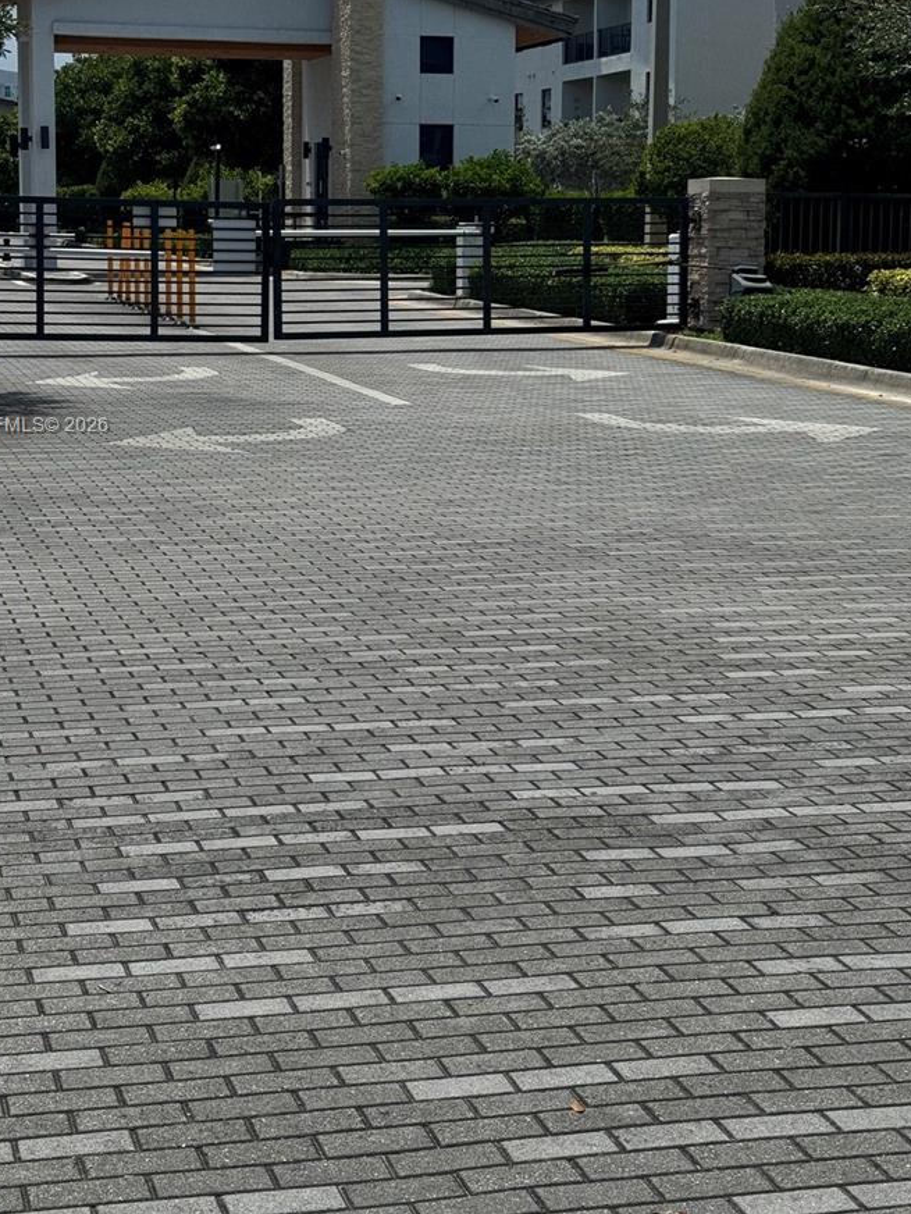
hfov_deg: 22.3
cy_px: 427
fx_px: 2315
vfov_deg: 29.2
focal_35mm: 66
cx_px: 477
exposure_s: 1/9009
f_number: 1.78
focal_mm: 6.76
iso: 80
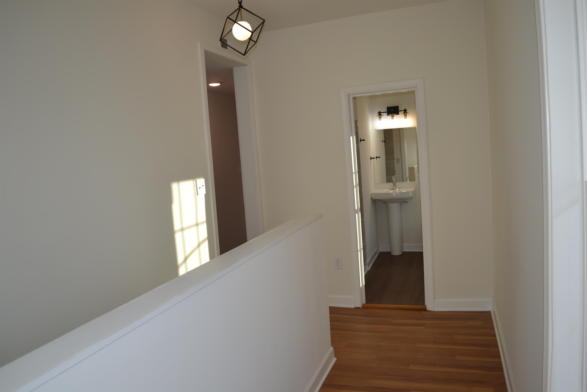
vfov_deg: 47.9
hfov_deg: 67.4
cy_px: 196
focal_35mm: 27
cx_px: 294
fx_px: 440
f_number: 3.5
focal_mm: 18
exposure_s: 1/160
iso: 100
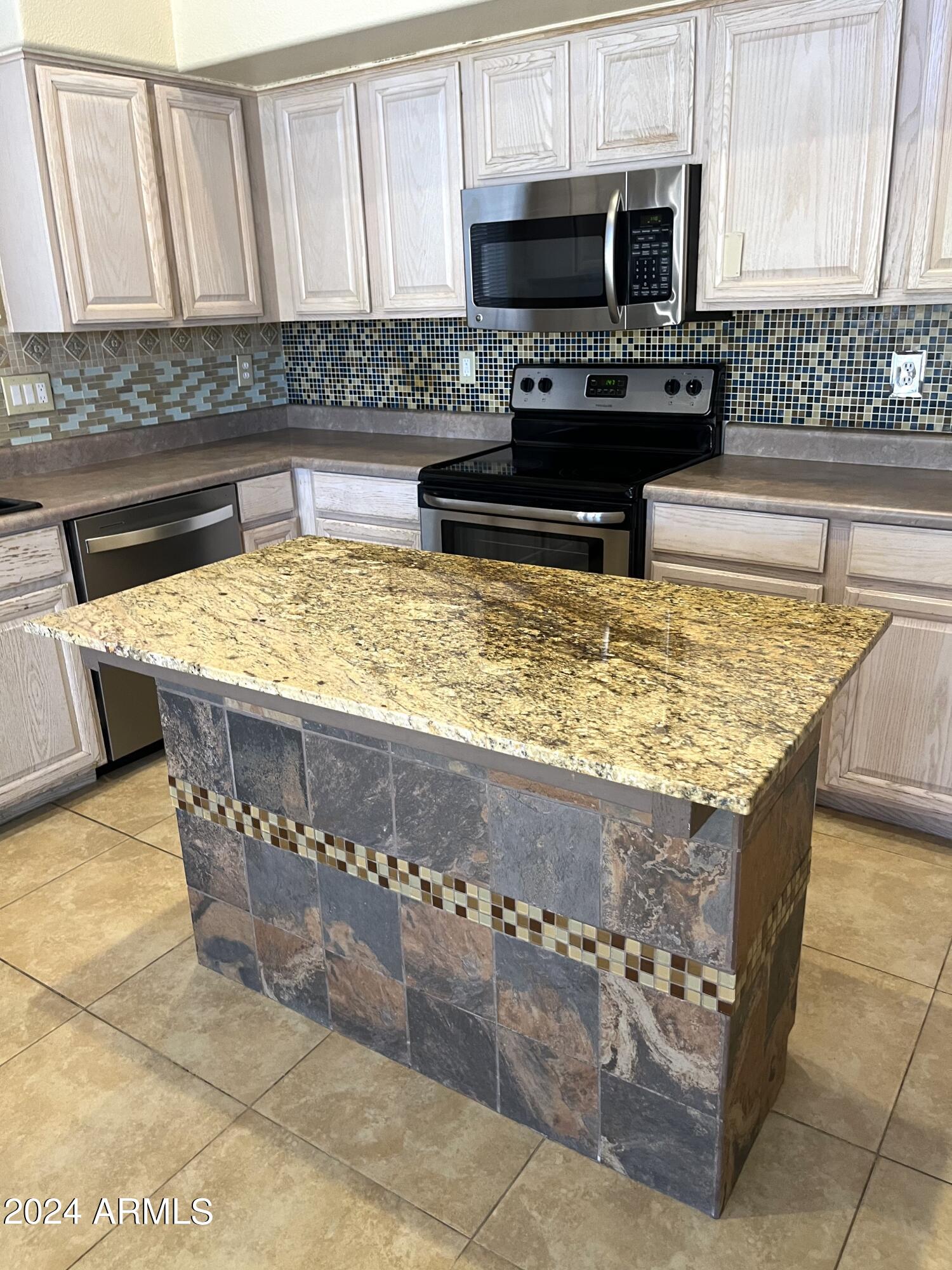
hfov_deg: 53.1
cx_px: 476
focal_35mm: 26
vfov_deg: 67.3
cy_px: 635
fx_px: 953
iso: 125
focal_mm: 5.1
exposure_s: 1/60
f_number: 1.6
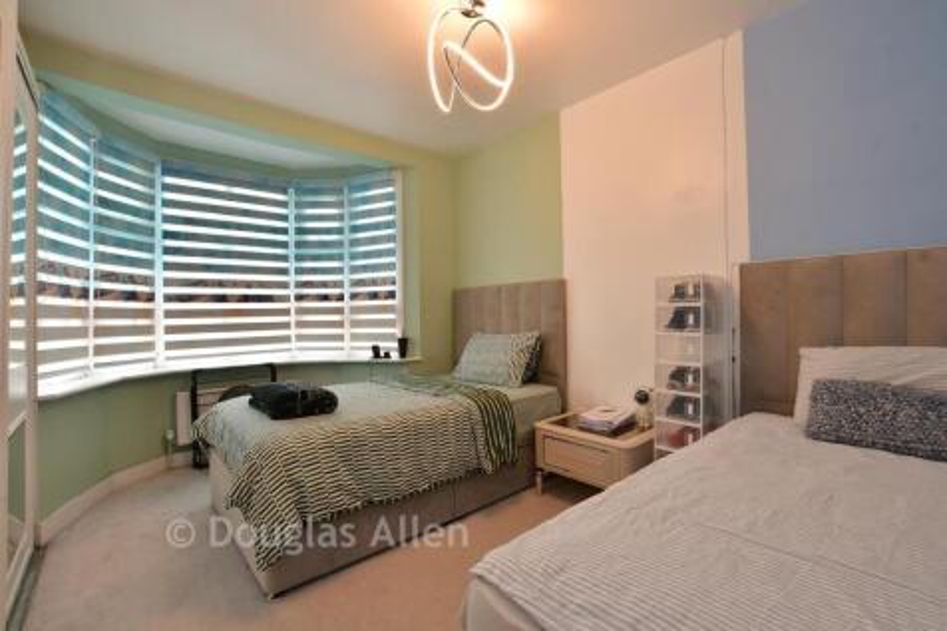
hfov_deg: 100.4
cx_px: 474
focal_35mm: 15
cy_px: 316
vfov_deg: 77.3
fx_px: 394
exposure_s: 1/3
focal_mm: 10
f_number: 8
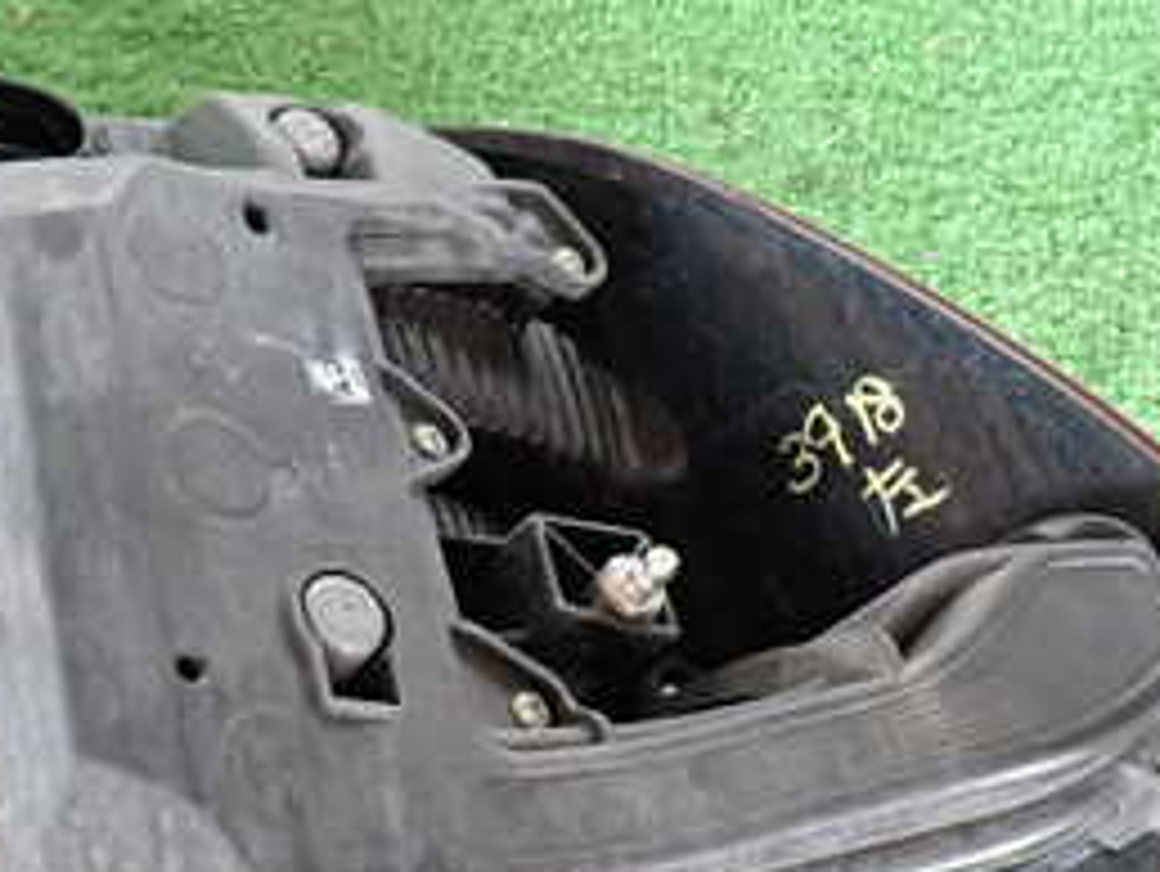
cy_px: 580
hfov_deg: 29.0
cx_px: 202
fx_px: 2180
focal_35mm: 65
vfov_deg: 22.5
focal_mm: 5.05
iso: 250
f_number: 2.2
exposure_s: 1/30
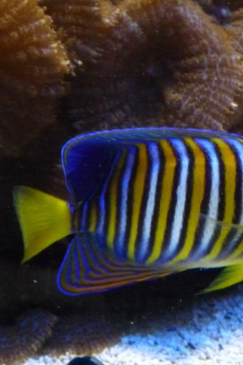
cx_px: 229
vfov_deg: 5.6
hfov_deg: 3.7
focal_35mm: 370
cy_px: 191
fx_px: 3746
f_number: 3.7
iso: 800
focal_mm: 31.2
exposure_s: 1/80
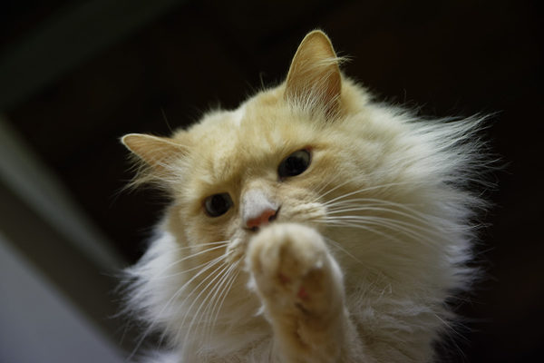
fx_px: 1133
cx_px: 272
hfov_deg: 27.0
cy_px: 182
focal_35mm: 75
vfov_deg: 18.2
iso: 1600
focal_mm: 50
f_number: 2.8
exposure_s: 1/200
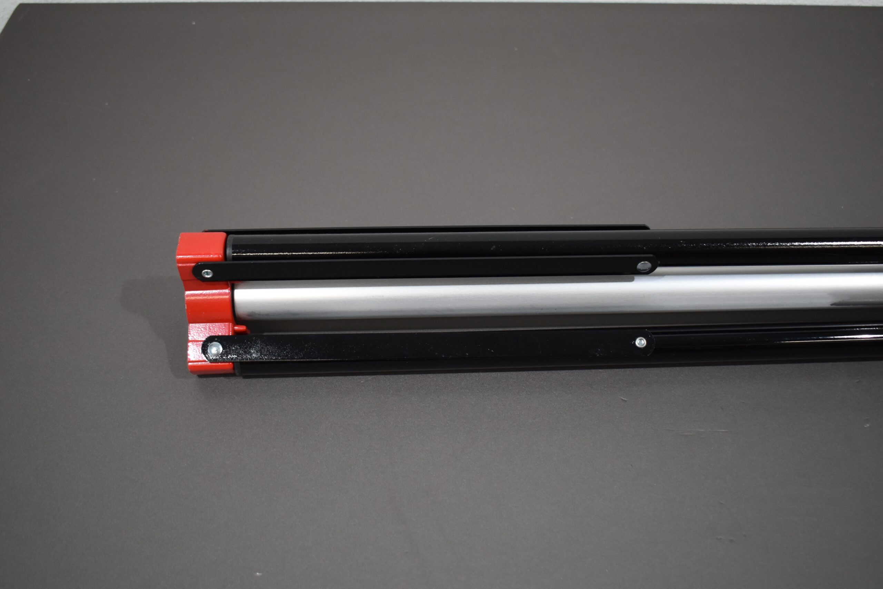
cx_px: 442
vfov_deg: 33.0
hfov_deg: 47.9
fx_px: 993
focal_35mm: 40
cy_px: 294
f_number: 4
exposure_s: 1/200
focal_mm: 27
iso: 800
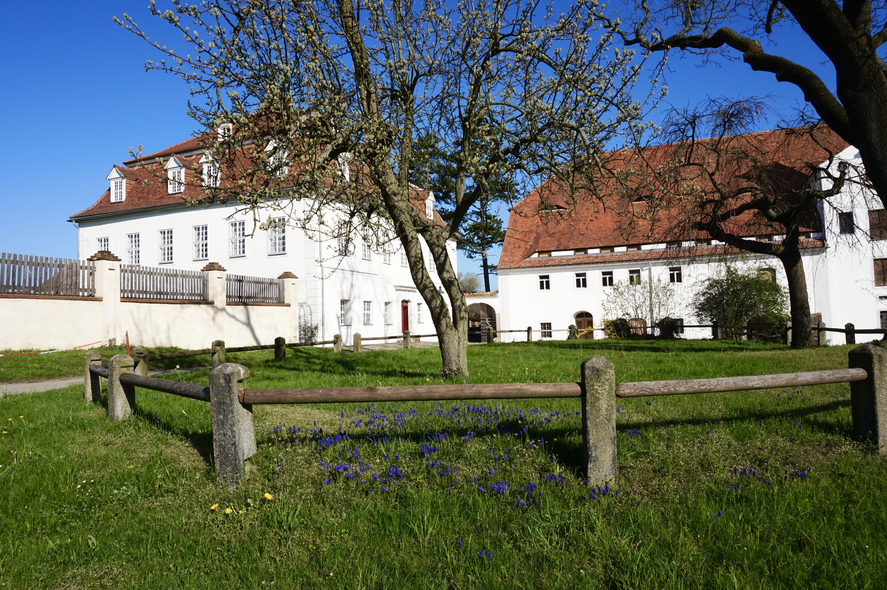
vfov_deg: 53.1
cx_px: 444
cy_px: 295
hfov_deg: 73.8
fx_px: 591
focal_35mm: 24
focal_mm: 16
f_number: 14
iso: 100
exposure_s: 1/125
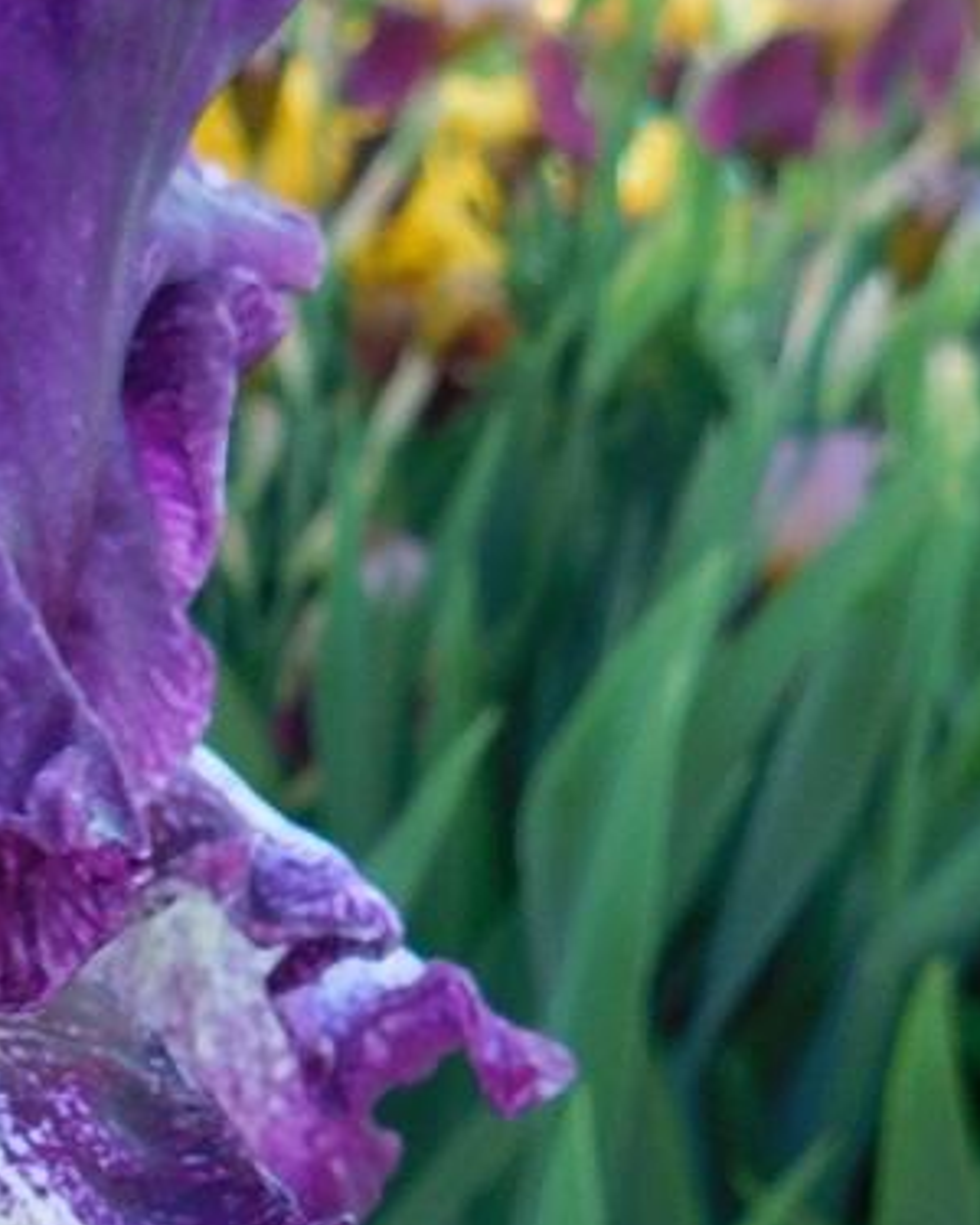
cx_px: -189
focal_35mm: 69
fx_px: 2502
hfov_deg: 20.7
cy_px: 1120
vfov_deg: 26.5
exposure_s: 1/60
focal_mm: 4
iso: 125
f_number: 3
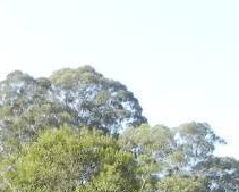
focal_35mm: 96
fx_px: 679
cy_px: 340
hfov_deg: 18.4
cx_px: -85
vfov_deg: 14.3
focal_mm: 4.6
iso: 160
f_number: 5
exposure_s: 1/149
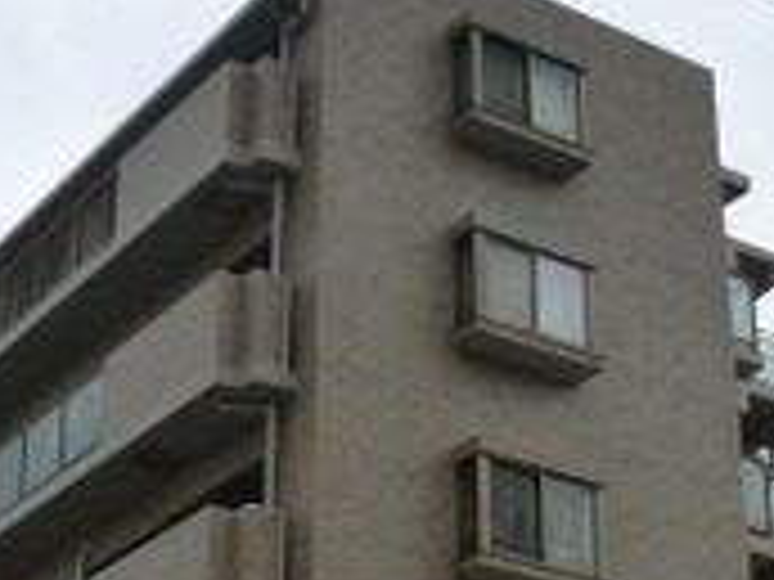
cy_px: 495
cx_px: 360
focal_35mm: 87
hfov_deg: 22.5
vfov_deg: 16.8
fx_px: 1945
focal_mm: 4.5
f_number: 3.1
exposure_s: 1/800
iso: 160
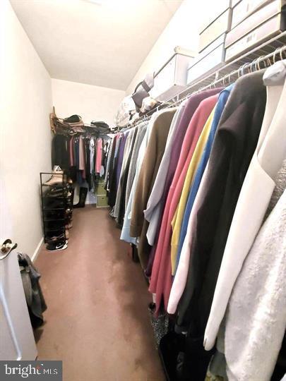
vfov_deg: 106.2
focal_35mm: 13
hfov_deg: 89.9
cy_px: 190
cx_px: 143
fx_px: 143
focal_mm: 1.8
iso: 800
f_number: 2.2
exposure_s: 1/14
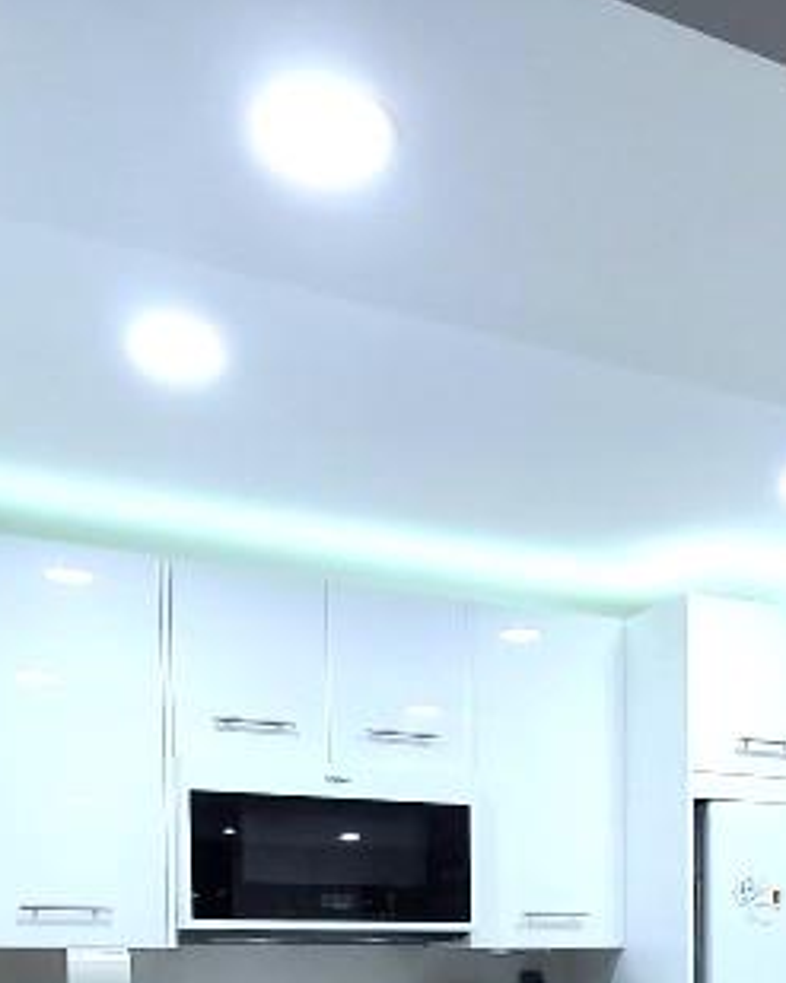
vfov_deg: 37.8
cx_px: 576
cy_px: 1037
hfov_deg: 35.0
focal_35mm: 42
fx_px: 1222
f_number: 2.2
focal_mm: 1.8
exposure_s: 1/60.2
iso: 200
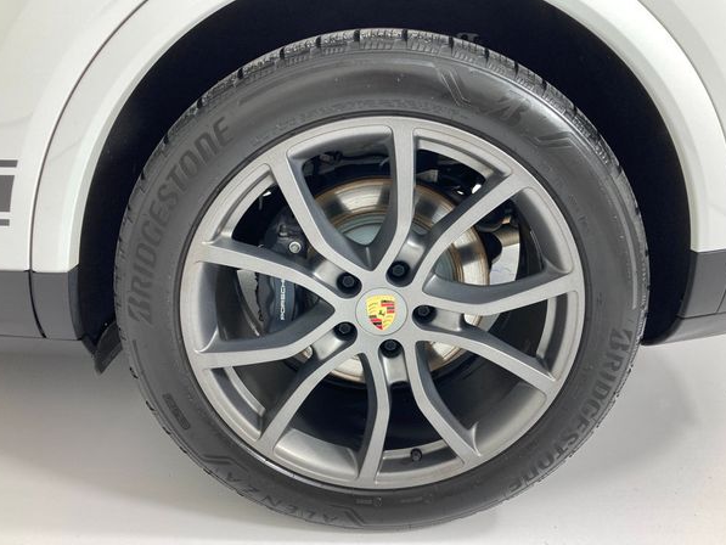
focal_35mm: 30
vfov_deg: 46.8
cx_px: 373
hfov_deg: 59.9
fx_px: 629
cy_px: 272
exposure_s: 1/120
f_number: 1.8
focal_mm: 3.99
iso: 40
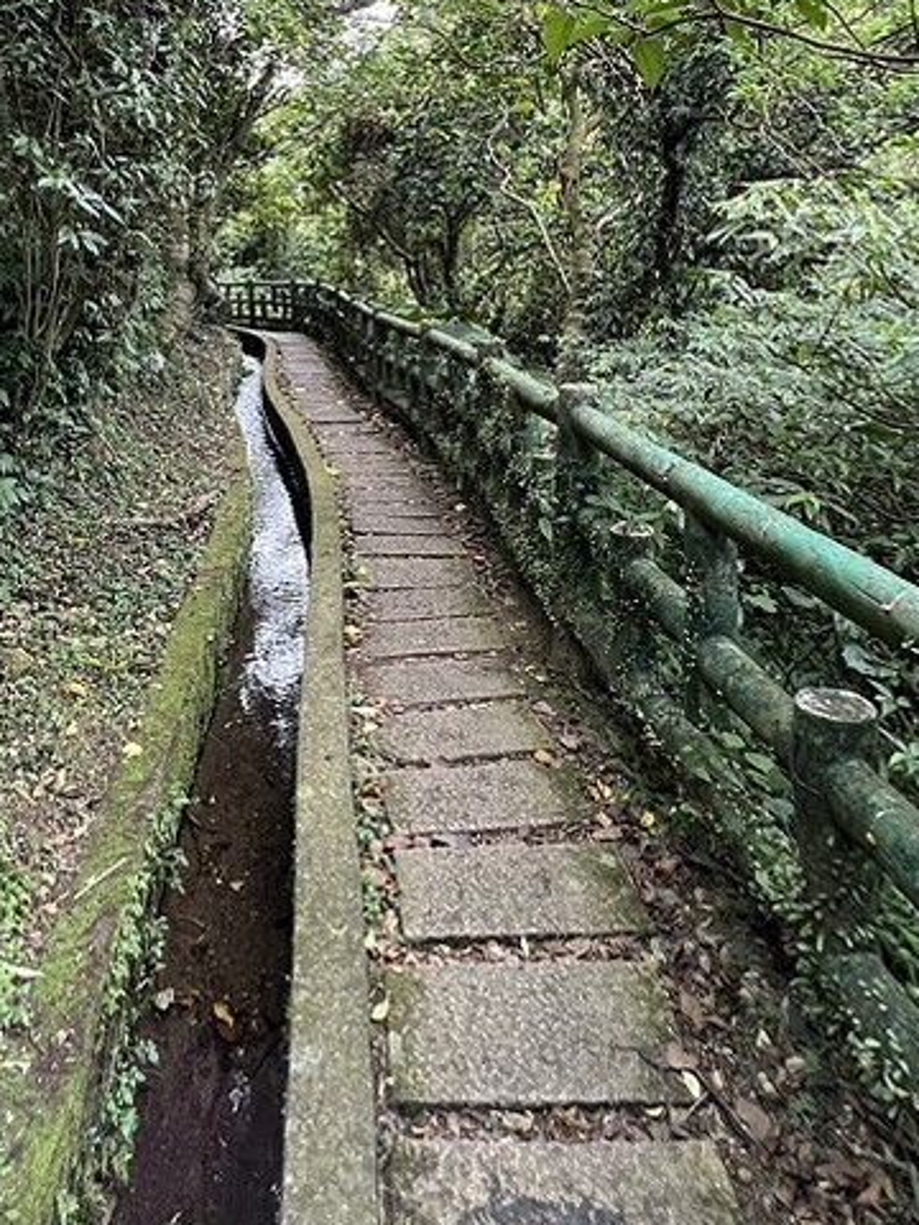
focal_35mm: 23
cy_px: 232
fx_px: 814
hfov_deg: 58.3
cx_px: 356
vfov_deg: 66.6
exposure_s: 1/99
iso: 100
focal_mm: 1.57
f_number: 1.8
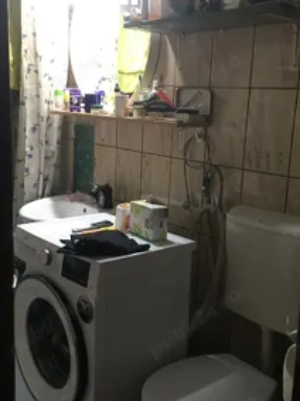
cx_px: 160
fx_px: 474
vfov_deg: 45.8
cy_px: 204
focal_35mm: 41
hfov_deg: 35.1
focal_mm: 4.15
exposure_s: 1/33
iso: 125
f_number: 2.2
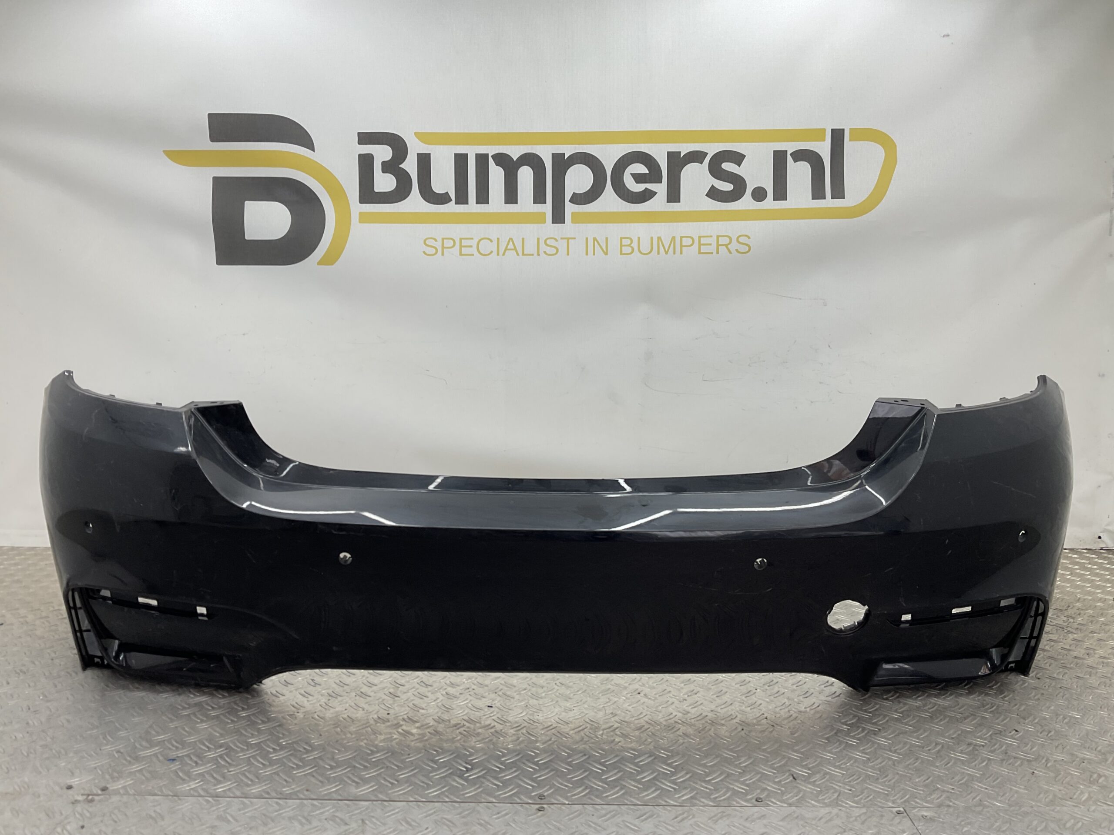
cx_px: 557
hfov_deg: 61.7
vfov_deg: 48.2
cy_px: 418
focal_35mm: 29
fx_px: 933
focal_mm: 3
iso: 20
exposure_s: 1/120
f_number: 1.8
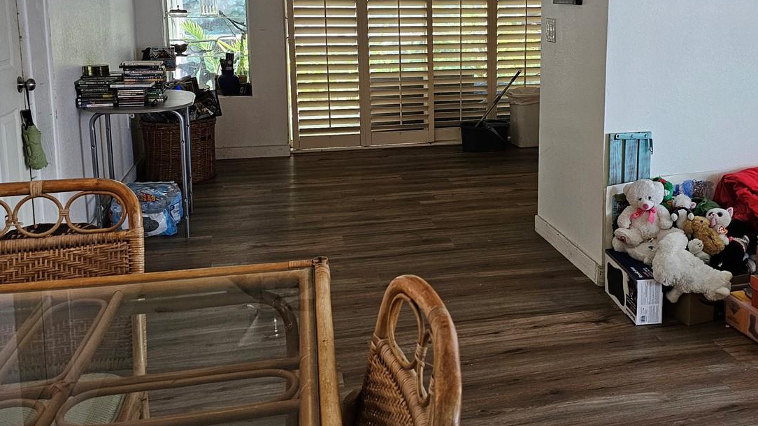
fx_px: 744
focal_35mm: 37
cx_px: 488
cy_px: 99
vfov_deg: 31.4
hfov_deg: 53.2
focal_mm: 6.3
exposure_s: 1/120
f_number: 1.7
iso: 400
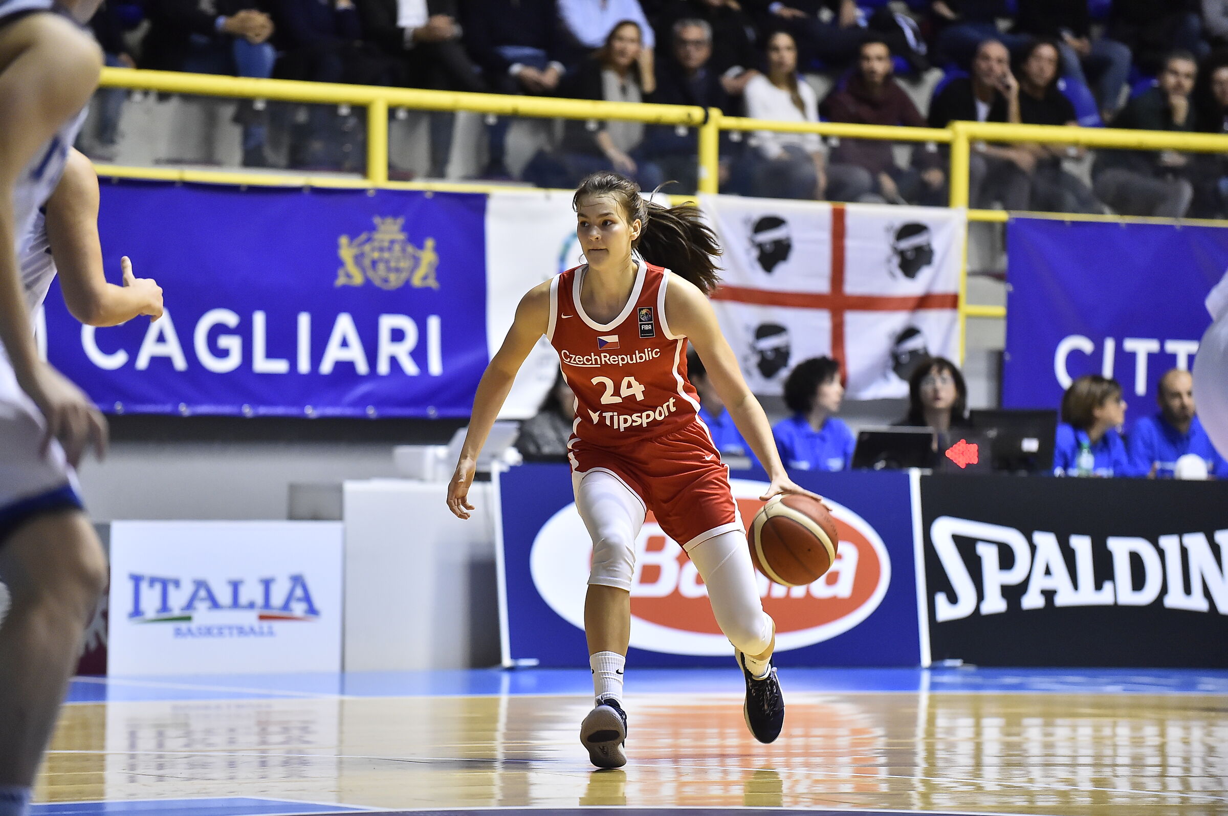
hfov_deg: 12.9
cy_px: 408
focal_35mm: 160
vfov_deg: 8.6
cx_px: 614
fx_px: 5452
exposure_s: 1/640
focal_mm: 160
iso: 4000
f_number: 2.8
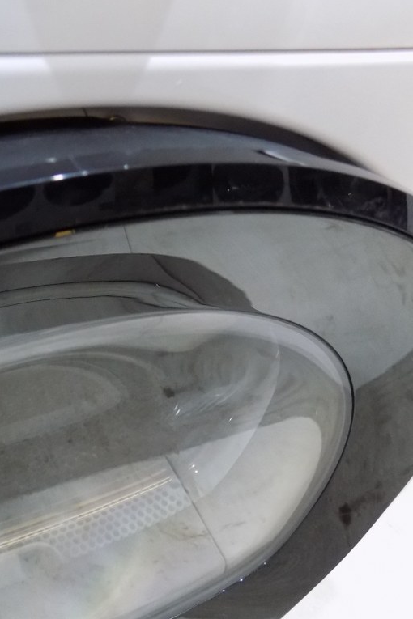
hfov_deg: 39.7
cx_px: 89
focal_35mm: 32
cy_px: 309
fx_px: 551
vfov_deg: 58.7
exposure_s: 1/20
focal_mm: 4
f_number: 3.1
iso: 400
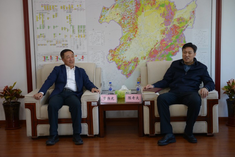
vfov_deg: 23.0
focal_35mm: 59
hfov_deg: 33.9
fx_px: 385
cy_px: 78
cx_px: 116
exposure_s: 1/320
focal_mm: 58
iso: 1250
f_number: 2.8
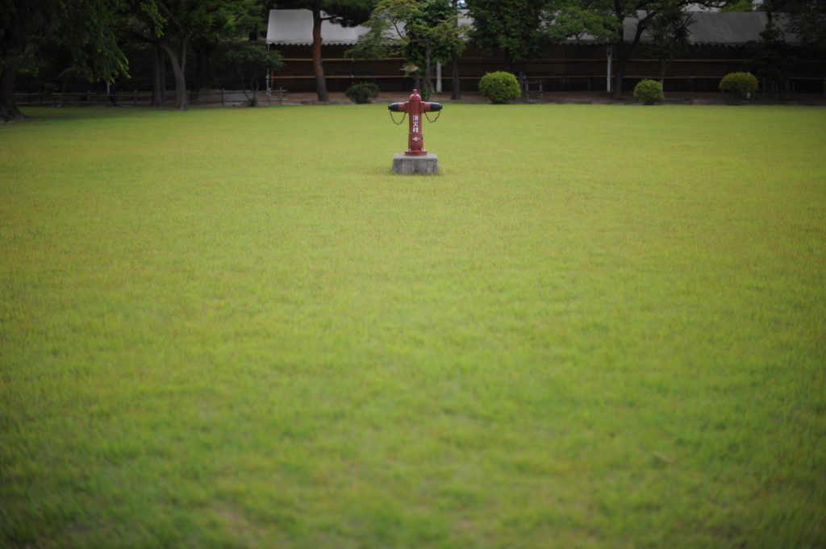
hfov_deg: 39.6
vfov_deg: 26.9
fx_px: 1146
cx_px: 413
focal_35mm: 50
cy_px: 274
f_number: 1.4
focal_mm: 50
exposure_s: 1/2500
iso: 200
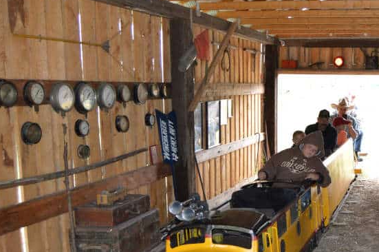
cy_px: 175
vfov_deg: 27.2
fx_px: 515
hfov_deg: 38.4
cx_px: 318
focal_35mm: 49
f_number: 3.5
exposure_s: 1/60
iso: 500
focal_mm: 18
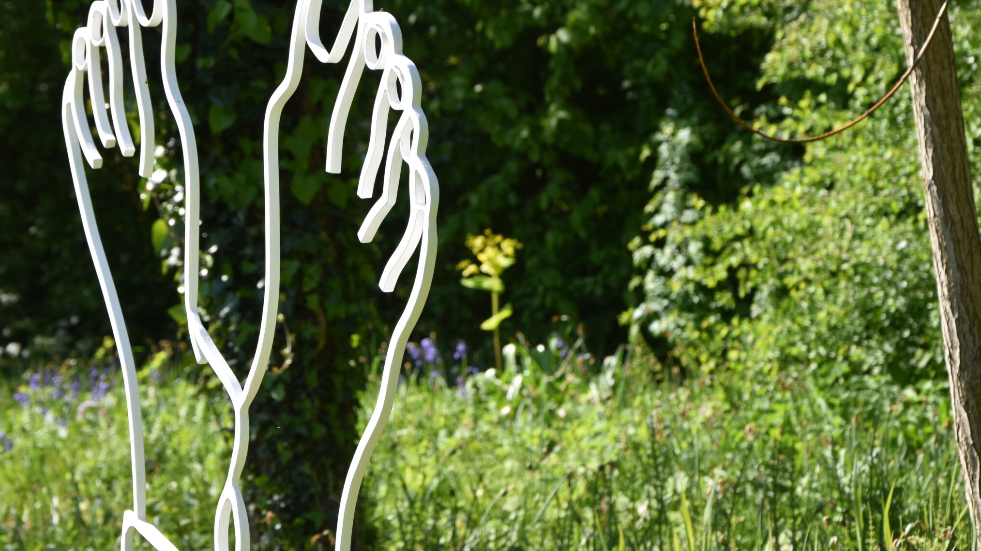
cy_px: 177
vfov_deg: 9.2
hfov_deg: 16.4
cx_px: 363
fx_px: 3407
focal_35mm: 131
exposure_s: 1/250
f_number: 8
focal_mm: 66
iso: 200
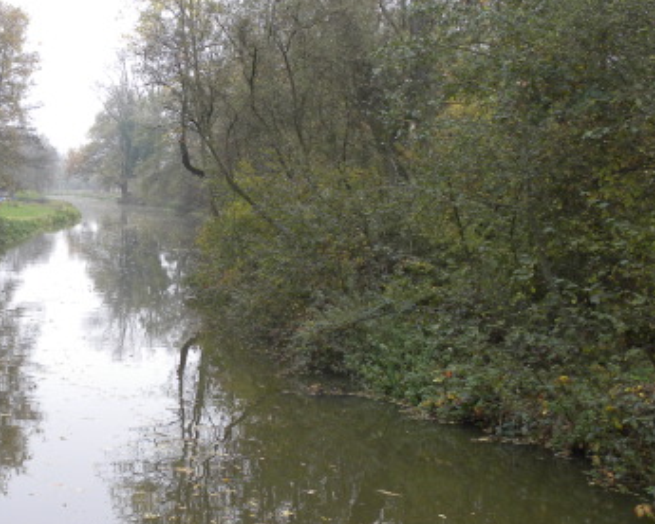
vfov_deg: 22.8
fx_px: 1299
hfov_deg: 27.3
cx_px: 72
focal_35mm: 67
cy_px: 213
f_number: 3.2
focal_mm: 6.6
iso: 94
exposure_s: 1/68.5
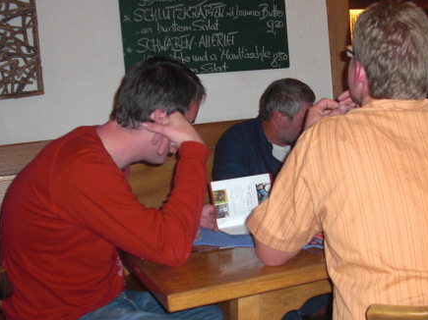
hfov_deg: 35.7
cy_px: 172
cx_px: 297
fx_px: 655
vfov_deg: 27.5
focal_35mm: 53
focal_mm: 6.3
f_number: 2.8
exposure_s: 1/60
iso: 200
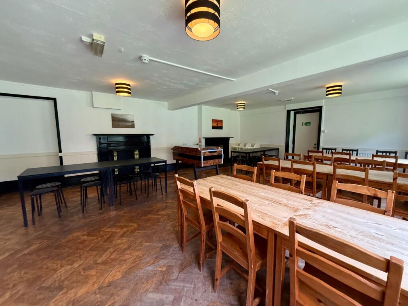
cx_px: 204
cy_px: 153
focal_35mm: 14
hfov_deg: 102.1
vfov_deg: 85.7
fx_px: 165
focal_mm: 2.22
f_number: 2.2
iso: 320
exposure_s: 1/84
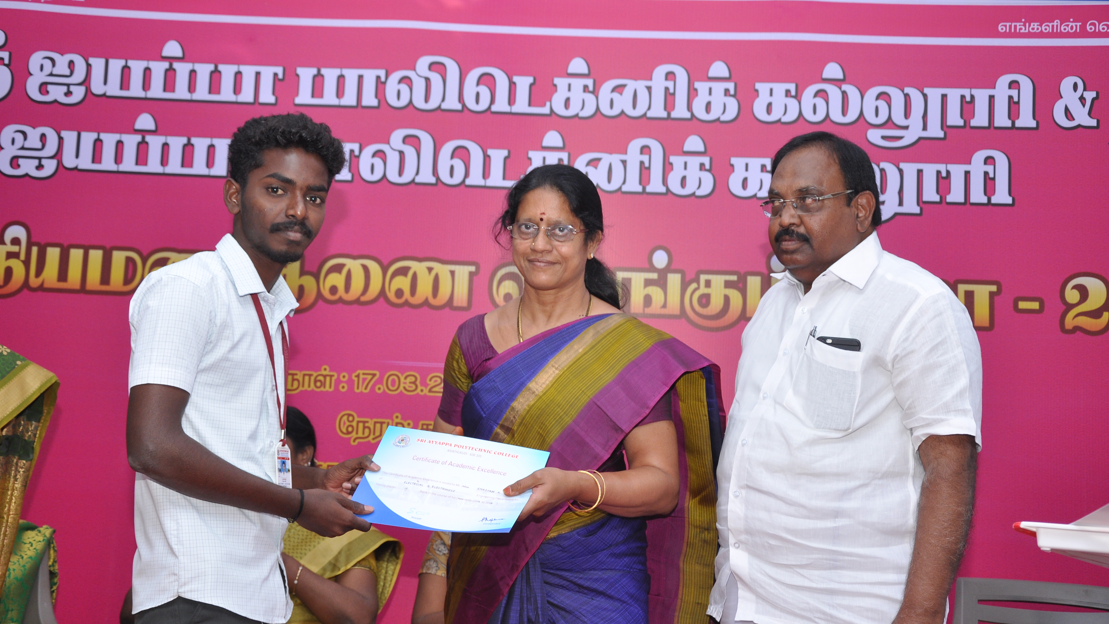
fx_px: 1500
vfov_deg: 23.5
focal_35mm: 51
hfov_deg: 40.6
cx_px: 558
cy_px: 369
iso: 500
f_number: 5.6
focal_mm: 32
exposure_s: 1/160
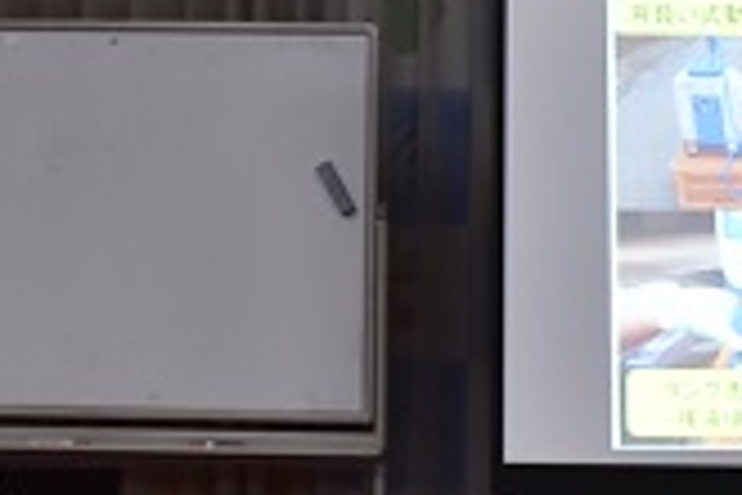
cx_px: 733
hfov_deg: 7.5
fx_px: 5606
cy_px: 410
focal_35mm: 272
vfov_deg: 5.0
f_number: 5
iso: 640
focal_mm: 46
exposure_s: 1/80
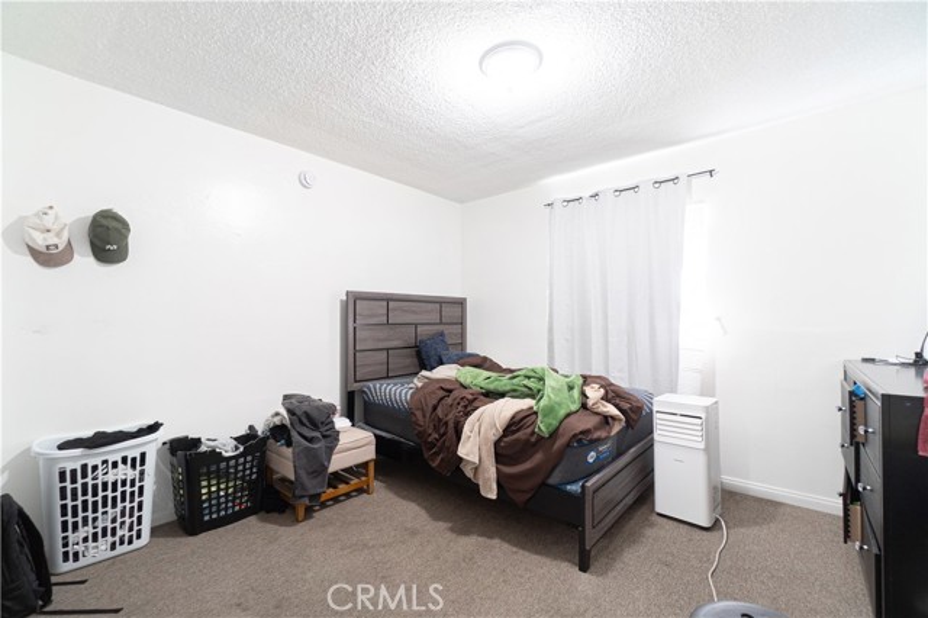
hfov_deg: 100.4
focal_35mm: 15
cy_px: 309
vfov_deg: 77.3
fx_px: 386
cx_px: 464
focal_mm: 10
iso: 320
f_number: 7.1
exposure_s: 1/2
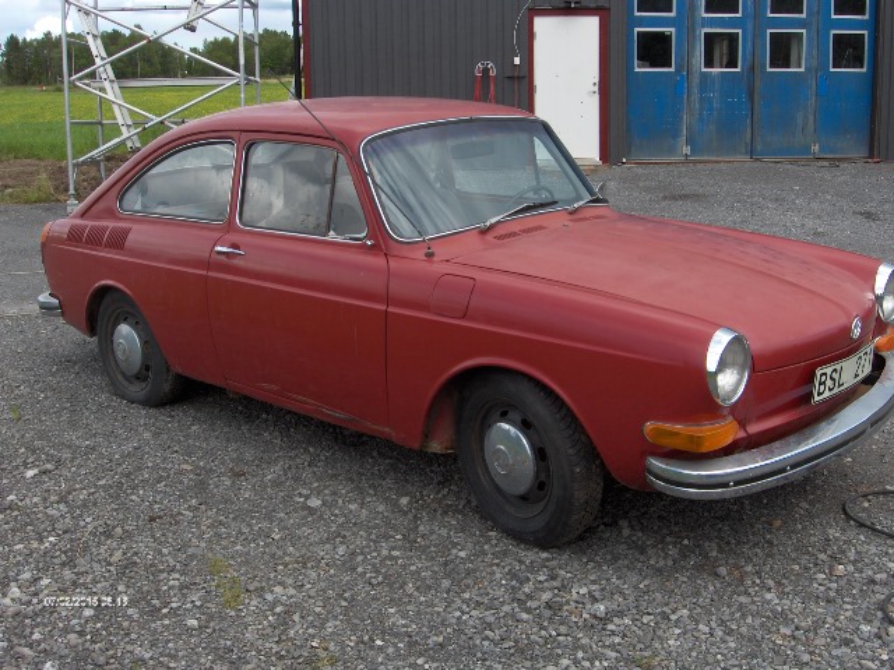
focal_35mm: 39
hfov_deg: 47.9
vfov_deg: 36.8
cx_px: 447
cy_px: 335
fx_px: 1007
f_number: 4.8
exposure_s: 1/219
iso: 100
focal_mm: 8
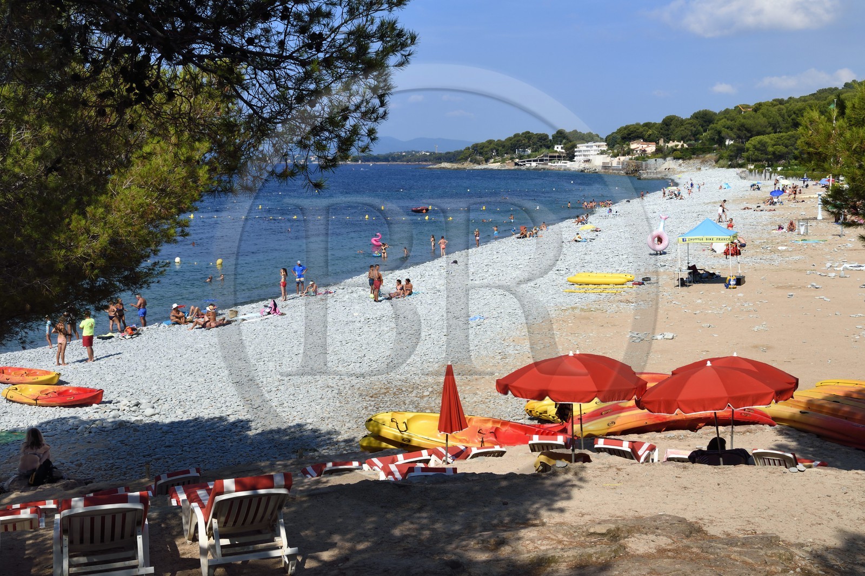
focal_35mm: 40
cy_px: 288
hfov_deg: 48.5
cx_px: 432
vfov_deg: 33.4
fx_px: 961
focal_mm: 40
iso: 200
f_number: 16
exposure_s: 1/250
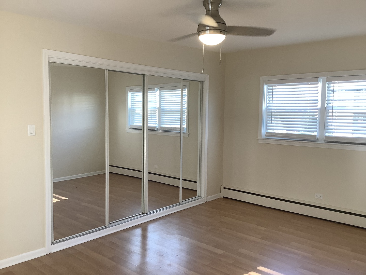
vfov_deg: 45.4
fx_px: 328
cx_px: 183
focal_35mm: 31
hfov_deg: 58.4
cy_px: 138
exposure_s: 1/60
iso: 64
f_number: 2.4
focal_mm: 3.3
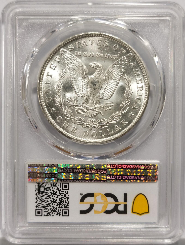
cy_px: 122
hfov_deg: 27.1
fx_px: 383
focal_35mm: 54
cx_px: 92
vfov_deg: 35.5
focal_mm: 5.56
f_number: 16
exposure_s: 1/100
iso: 80
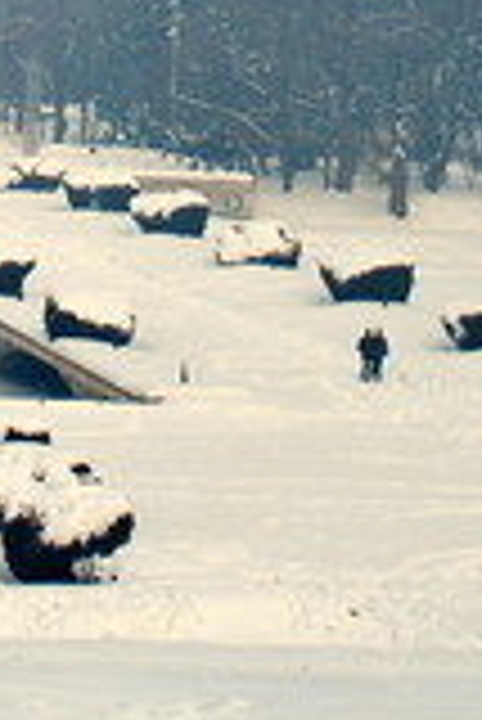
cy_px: -360
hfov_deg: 6.1
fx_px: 4509
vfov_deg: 8.9
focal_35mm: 225
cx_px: -153
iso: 100
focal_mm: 30
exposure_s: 1/2000
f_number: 4.5
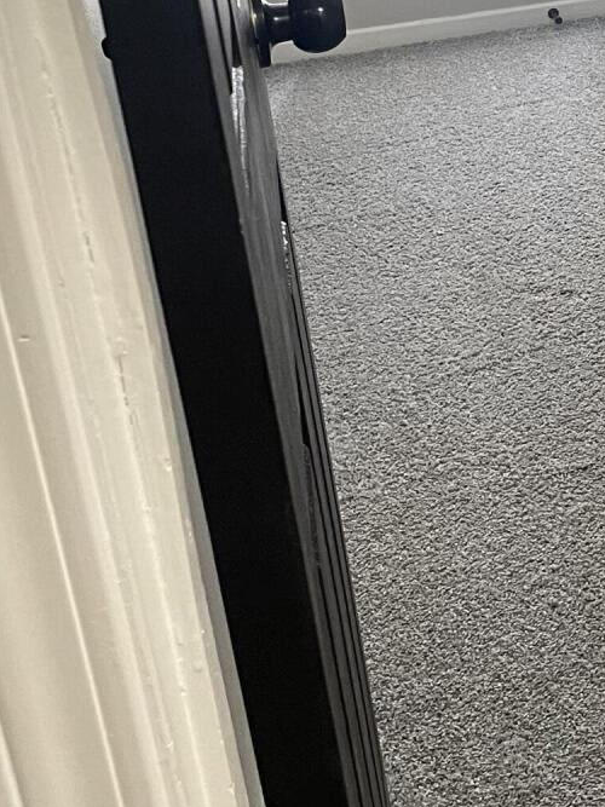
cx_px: 886
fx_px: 1818
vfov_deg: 24.3
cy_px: 86
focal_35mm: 78
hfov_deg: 17.2
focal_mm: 4.2
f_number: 1.6
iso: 160
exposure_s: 1/60
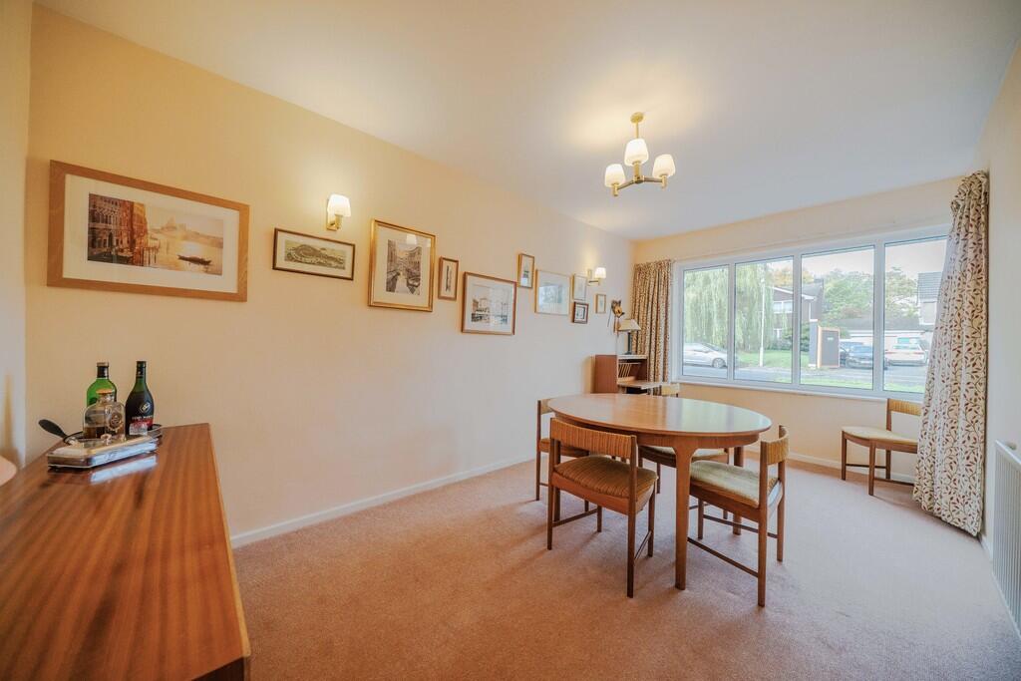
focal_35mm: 12
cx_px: 510
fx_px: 340
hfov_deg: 112.6
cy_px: 340
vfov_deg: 90.0
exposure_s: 1/60
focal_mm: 12
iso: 500
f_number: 5.6
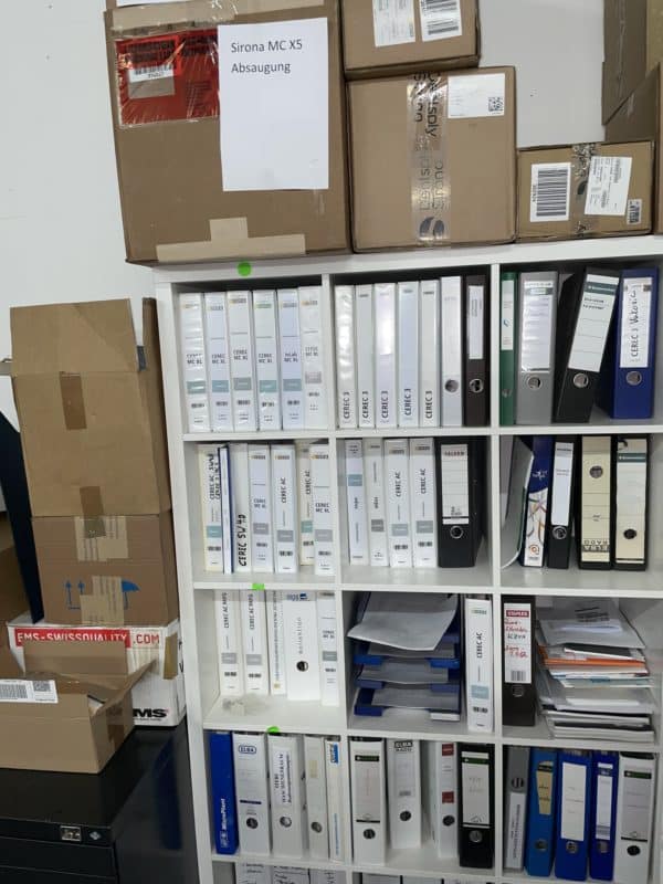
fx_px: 664
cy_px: 442
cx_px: 332
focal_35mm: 26
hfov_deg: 53.1
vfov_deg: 67.3
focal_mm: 4.2
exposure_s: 1/33
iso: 64
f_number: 1.6
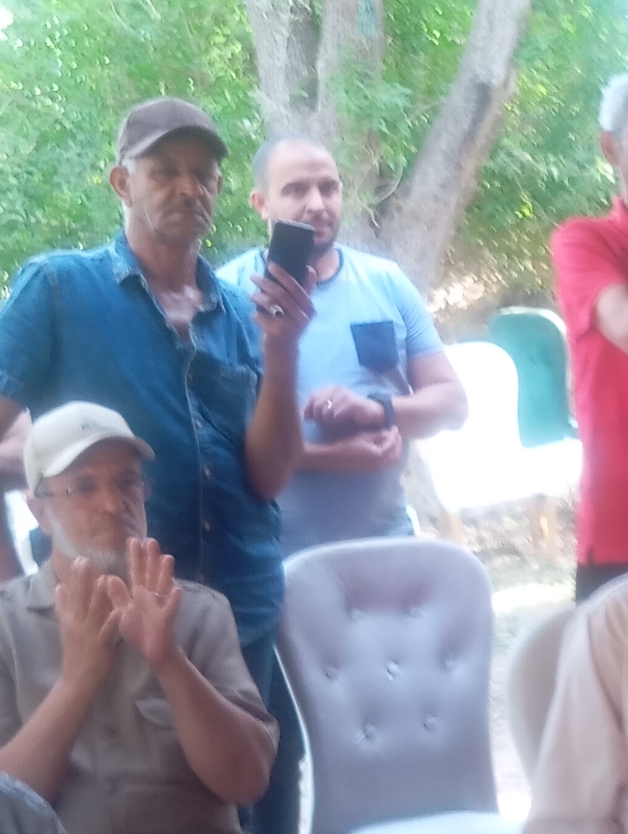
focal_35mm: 84
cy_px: 439
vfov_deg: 23.3
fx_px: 2027
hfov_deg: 16.6
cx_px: 816
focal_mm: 4.22
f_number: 1.8
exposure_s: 1/33.3
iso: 750
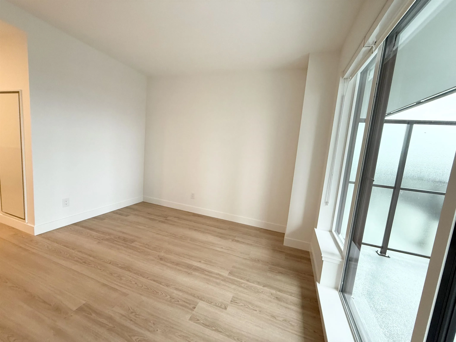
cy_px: 171
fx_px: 184
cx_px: 228
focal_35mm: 14
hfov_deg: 102.1
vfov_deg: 85.7
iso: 250
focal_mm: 2.22
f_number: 2.2
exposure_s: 1/120
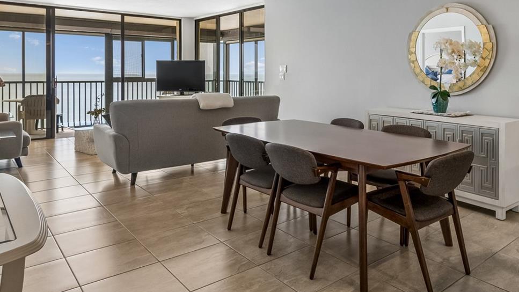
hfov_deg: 71.4
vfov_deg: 42.9
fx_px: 358
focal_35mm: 26
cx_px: 301
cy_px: 70
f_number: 7.1
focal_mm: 10
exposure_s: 1/25
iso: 100
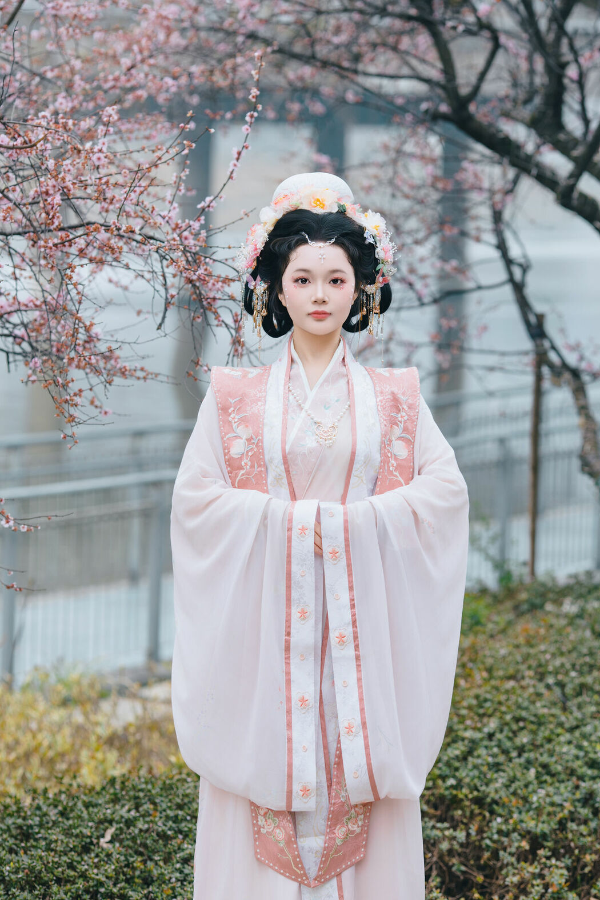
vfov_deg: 15.3
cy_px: 450
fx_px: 3350
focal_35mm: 134
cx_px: 300
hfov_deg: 10.2
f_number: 4
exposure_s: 1/125
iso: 100
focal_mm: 135
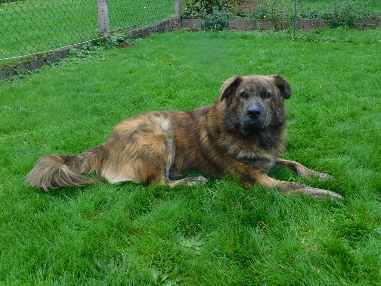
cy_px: 143
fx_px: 396
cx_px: 190
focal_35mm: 36
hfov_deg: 51.3
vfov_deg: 39.7
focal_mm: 6.3
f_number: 3.5
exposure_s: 1/100
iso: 125
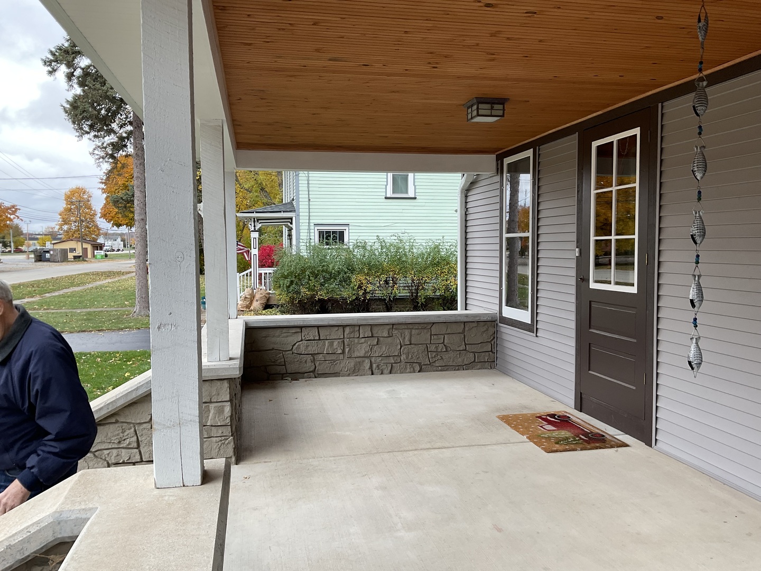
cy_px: 286
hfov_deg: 61.7
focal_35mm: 29
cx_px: 380
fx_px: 638
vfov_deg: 48.2
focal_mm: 3
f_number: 1.8
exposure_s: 1/122
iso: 20
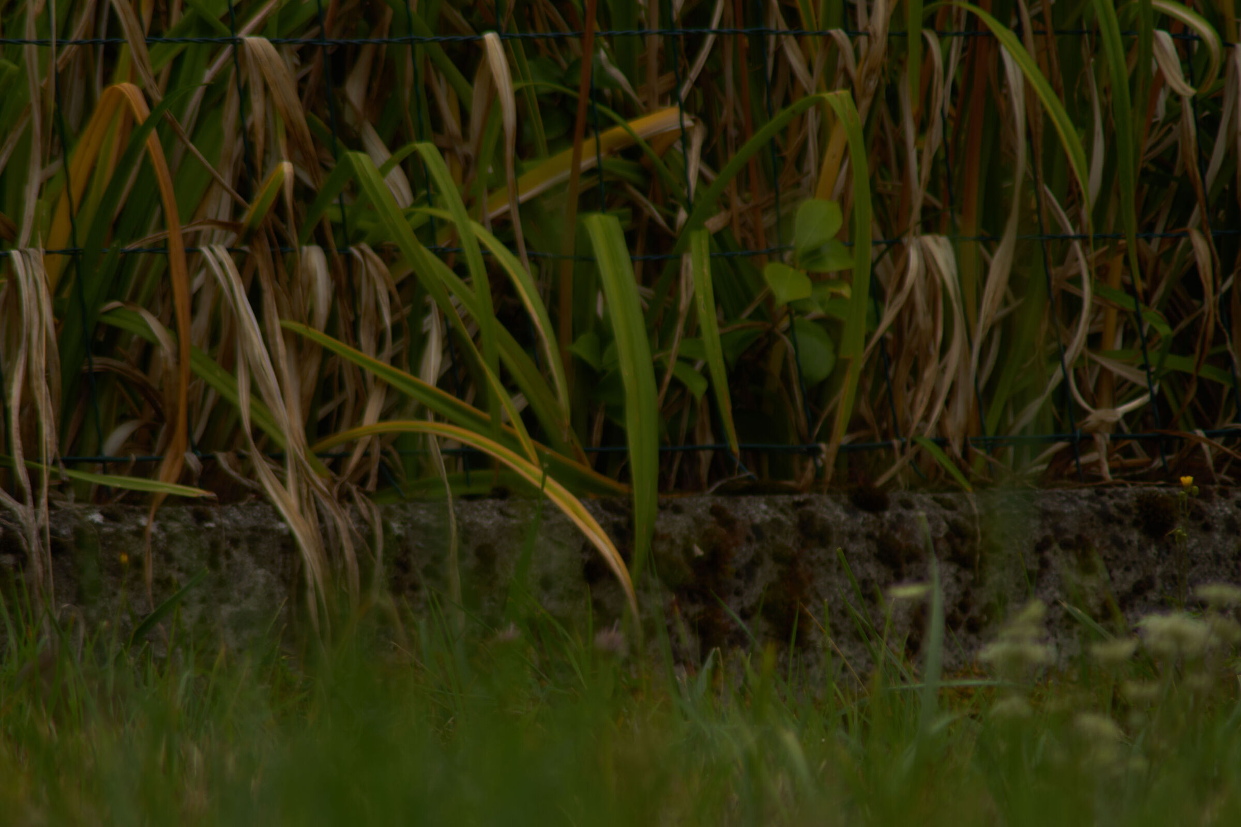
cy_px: 414
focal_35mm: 900
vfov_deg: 1.5
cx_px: 620
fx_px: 31023
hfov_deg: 2.3
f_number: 11
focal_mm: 600
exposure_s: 1/40
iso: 50
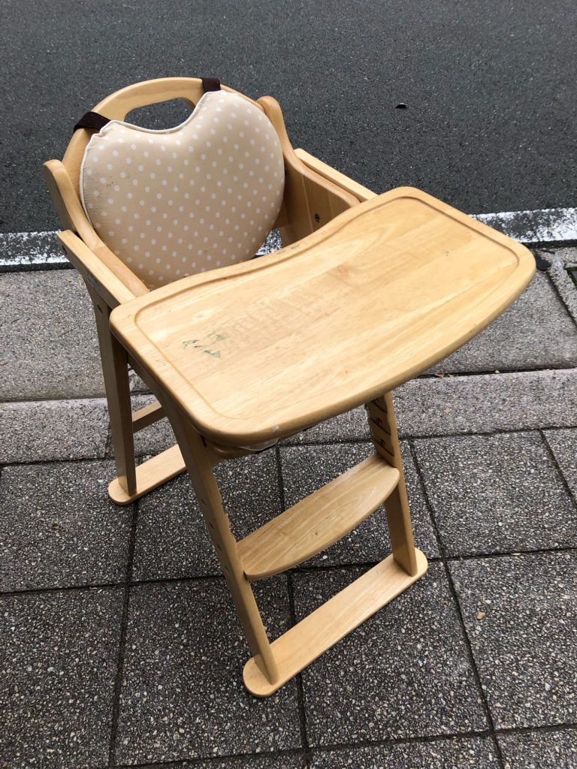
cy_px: 384
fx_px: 622
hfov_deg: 49.7
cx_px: 288
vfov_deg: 63.4
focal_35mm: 28
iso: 20
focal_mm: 3.99
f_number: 1.8
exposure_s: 1/255
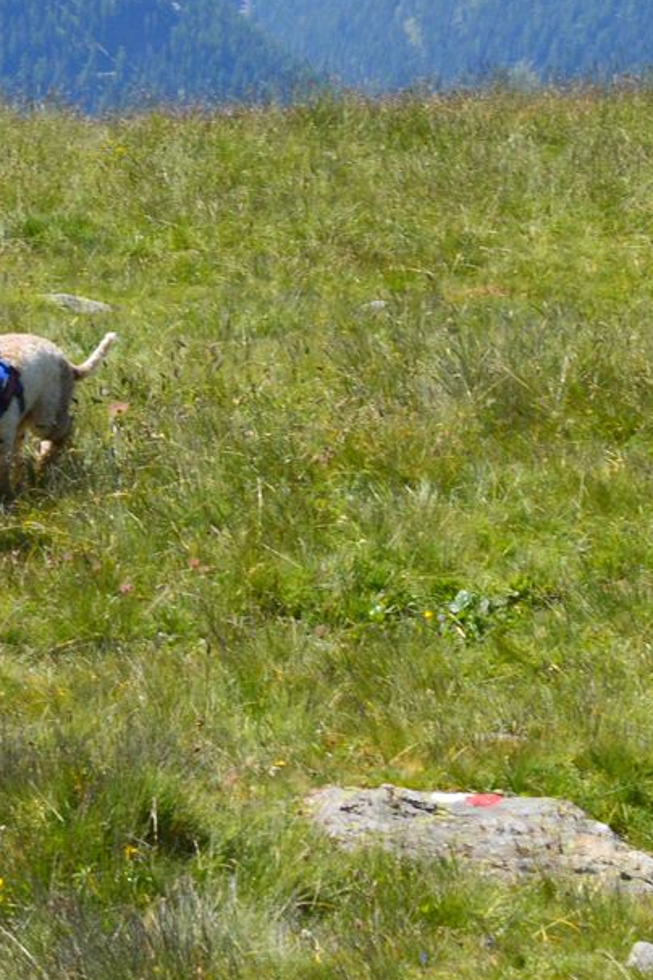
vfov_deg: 9.8
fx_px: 5713
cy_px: 175
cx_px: -123
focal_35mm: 210
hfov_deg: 6.5
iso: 400
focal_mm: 40
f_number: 11
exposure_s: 1/500
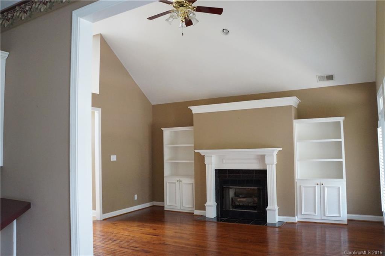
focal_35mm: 27
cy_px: 128
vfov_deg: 47.8
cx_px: 192
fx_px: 288
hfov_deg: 67.4
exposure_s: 1/125
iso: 3200
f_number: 5.6
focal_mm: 18
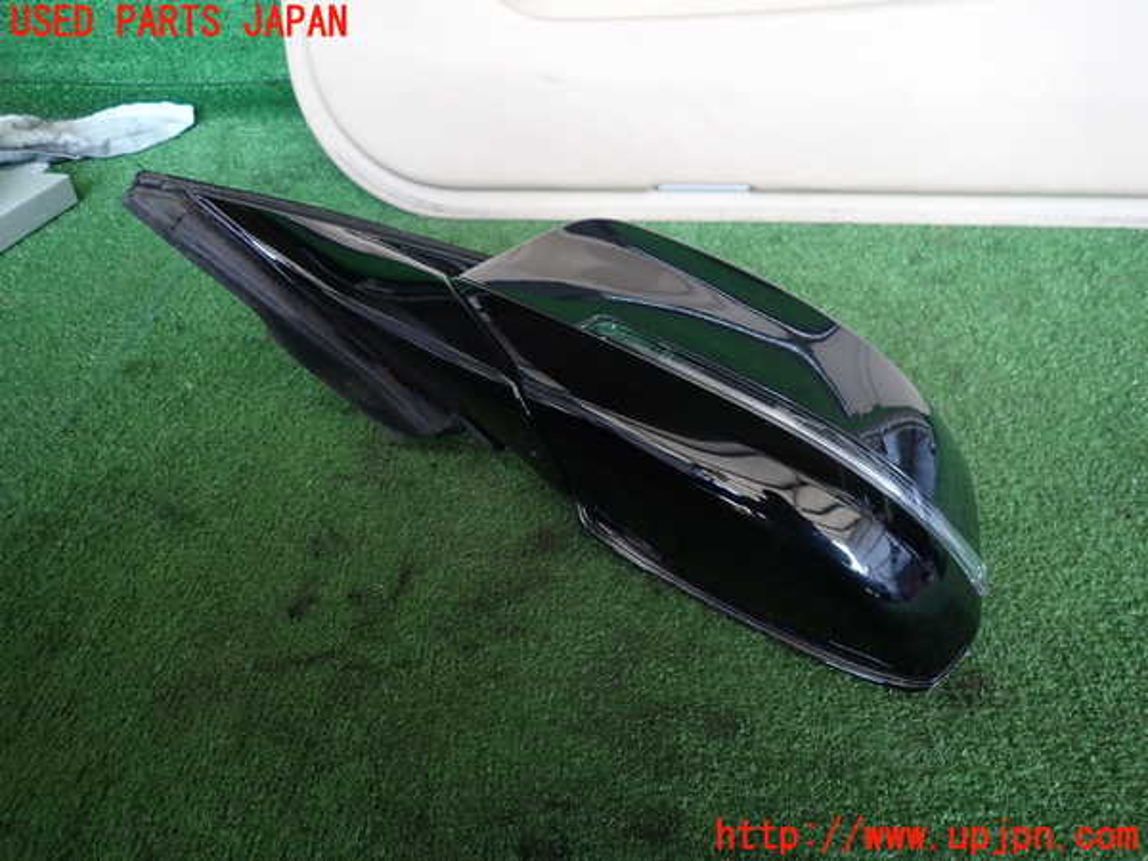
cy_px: 430
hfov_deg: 69.4
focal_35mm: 25
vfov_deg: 54.9
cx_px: 574
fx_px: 829
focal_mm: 4.5
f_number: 2
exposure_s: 1/60
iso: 200
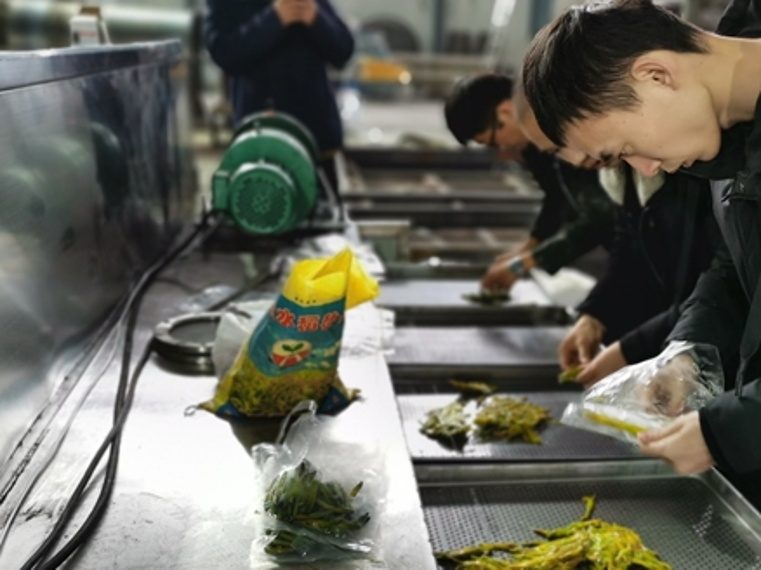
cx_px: 420
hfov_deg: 50.1
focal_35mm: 37
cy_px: 382
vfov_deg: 38.2
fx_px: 813
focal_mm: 5.58
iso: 320
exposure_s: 1/33.3
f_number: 1.8
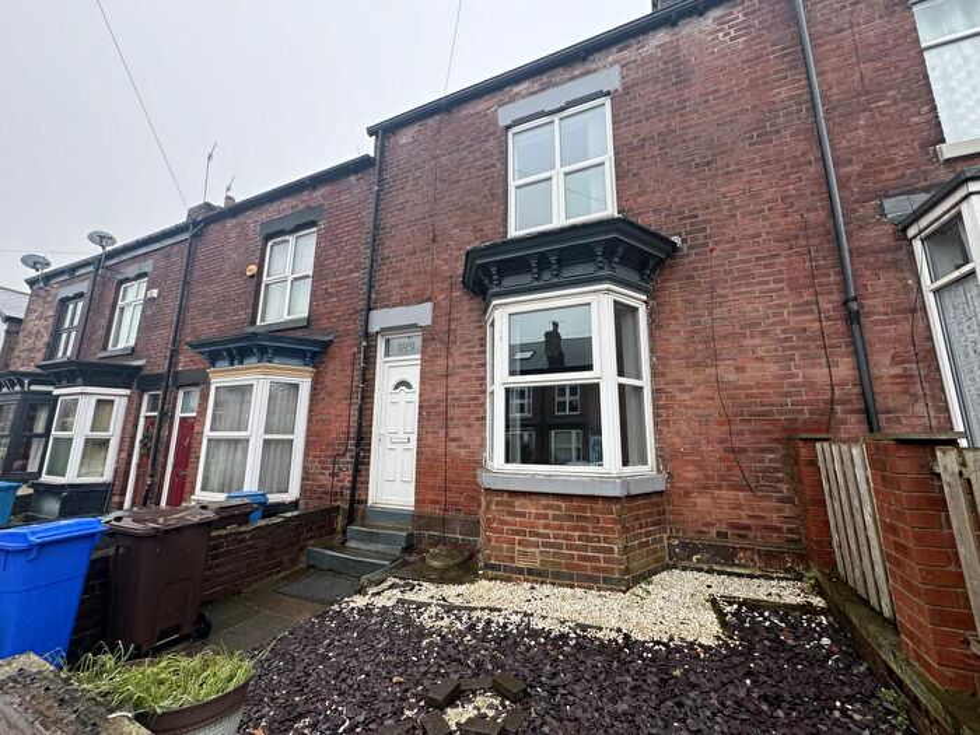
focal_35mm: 14
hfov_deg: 102.1
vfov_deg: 85.7
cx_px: 490
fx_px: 396
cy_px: 368
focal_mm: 2.22
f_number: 2.2
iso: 80
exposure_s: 1/99
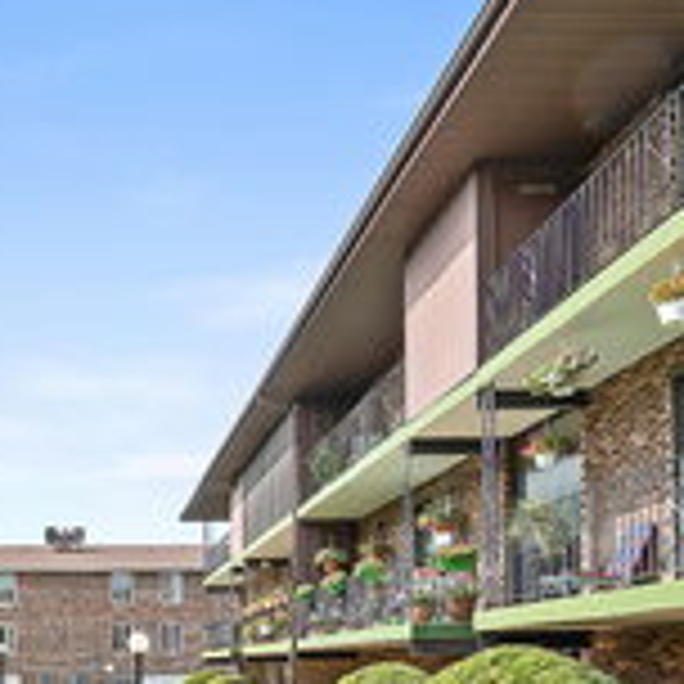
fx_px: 961
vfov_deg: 38.8
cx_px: 40
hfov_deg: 36.2
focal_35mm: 43
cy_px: 446
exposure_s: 1/160
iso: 400
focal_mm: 16
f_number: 11
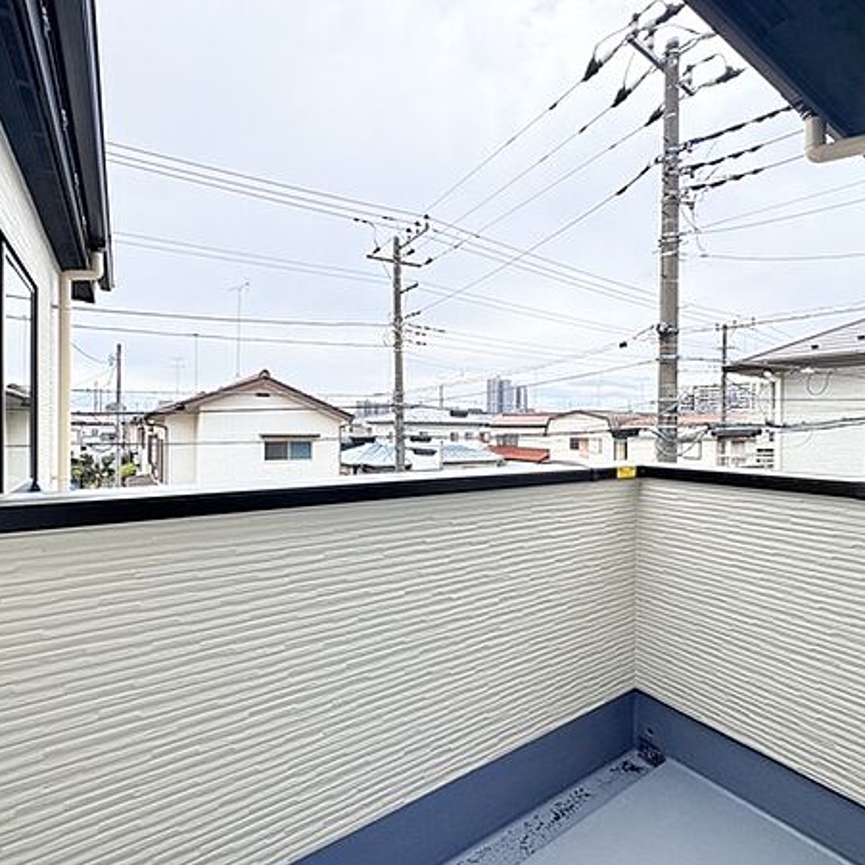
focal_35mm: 17
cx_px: 447
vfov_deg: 84.0
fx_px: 481
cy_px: 431
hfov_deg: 83.9
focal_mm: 2.22
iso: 64
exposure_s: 1/713
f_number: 2.2
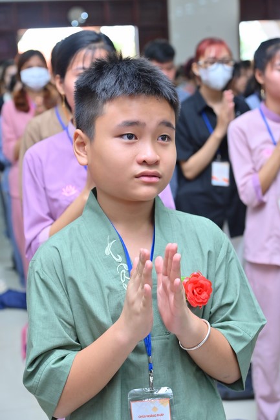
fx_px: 724
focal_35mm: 62
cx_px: 140
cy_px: 210
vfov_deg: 32.4
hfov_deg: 21.9
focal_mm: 62
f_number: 5
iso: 1250
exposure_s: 1/125
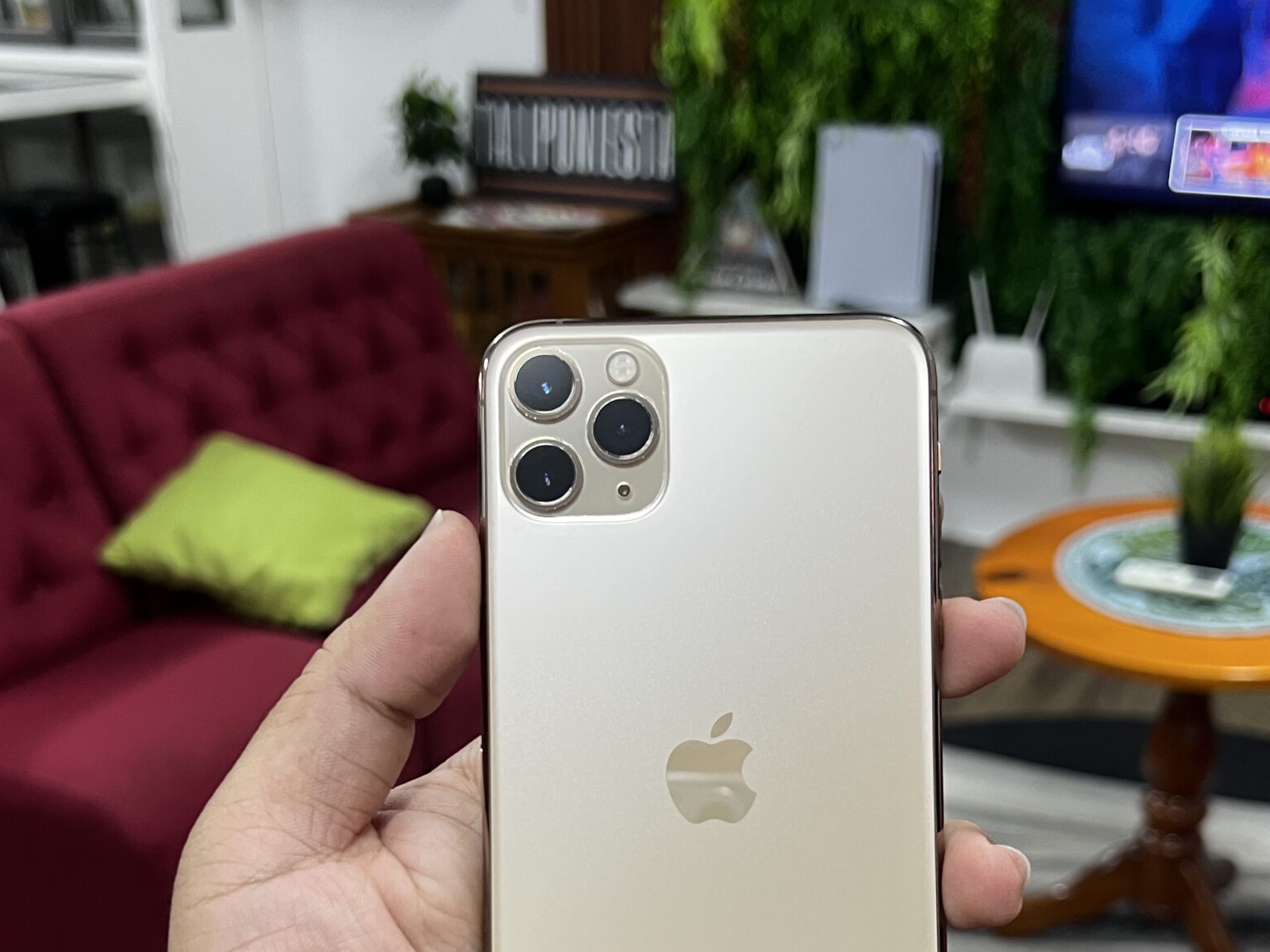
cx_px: 673
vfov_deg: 32.6
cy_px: 765
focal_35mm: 43
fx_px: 1578
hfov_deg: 43.8
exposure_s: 1/49
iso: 250
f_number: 1.5
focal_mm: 5.7
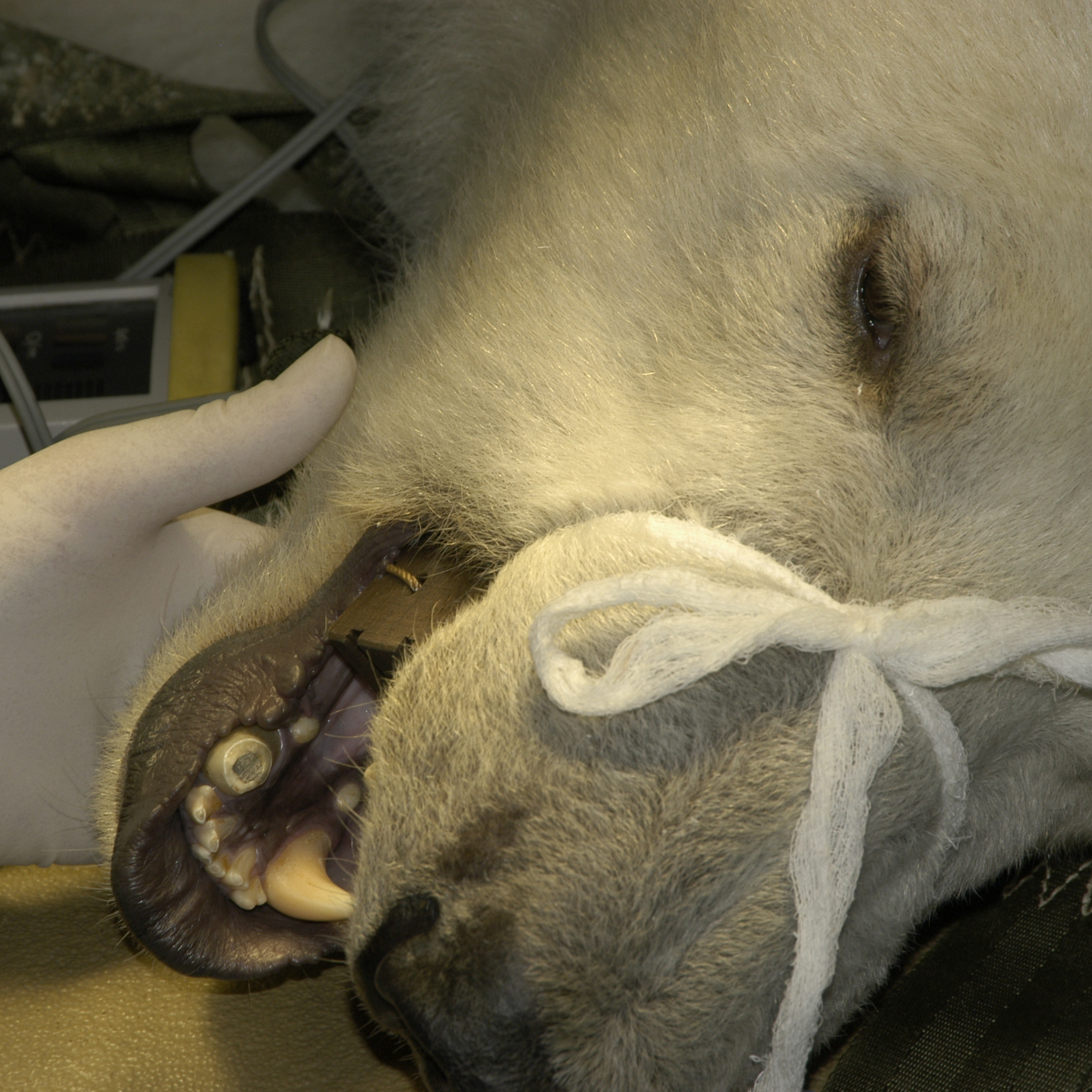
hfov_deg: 8.9
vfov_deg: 8.9
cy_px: 546
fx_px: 6995
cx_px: 415
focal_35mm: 196
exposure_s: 1/180
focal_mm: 102
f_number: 11
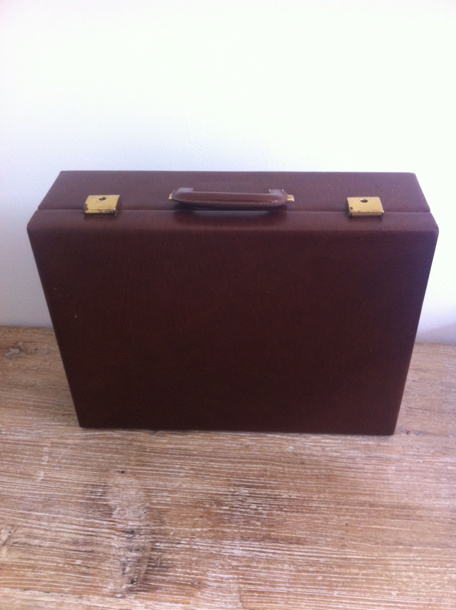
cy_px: 305
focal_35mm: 35
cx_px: 228
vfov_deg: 52.7
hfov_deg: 40.6
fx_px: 616
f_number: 2.8
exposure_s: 1/15
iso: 125
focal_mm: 3.85
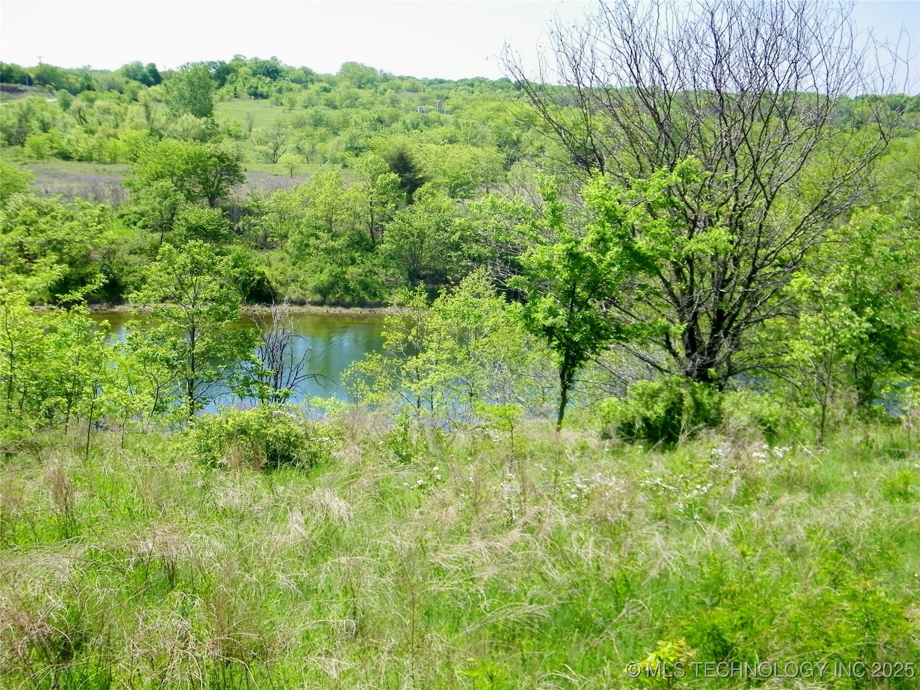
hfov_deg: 42.1
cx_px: 460
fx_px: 1196
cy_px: 345
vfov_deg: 32.2
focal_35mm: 45
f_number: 7.8
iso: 80
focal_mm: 8.1
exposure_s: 1/160
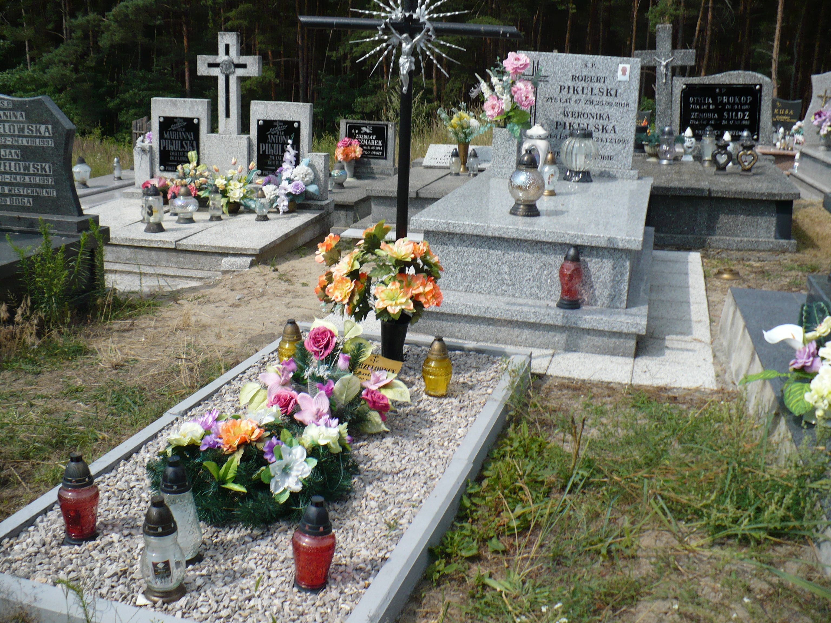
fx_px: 888
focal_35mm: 37
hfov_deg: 50.1
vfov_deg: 38.7
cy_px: 312
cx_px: 416
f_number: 8
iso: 100
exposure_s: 1/200
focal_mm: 6.1
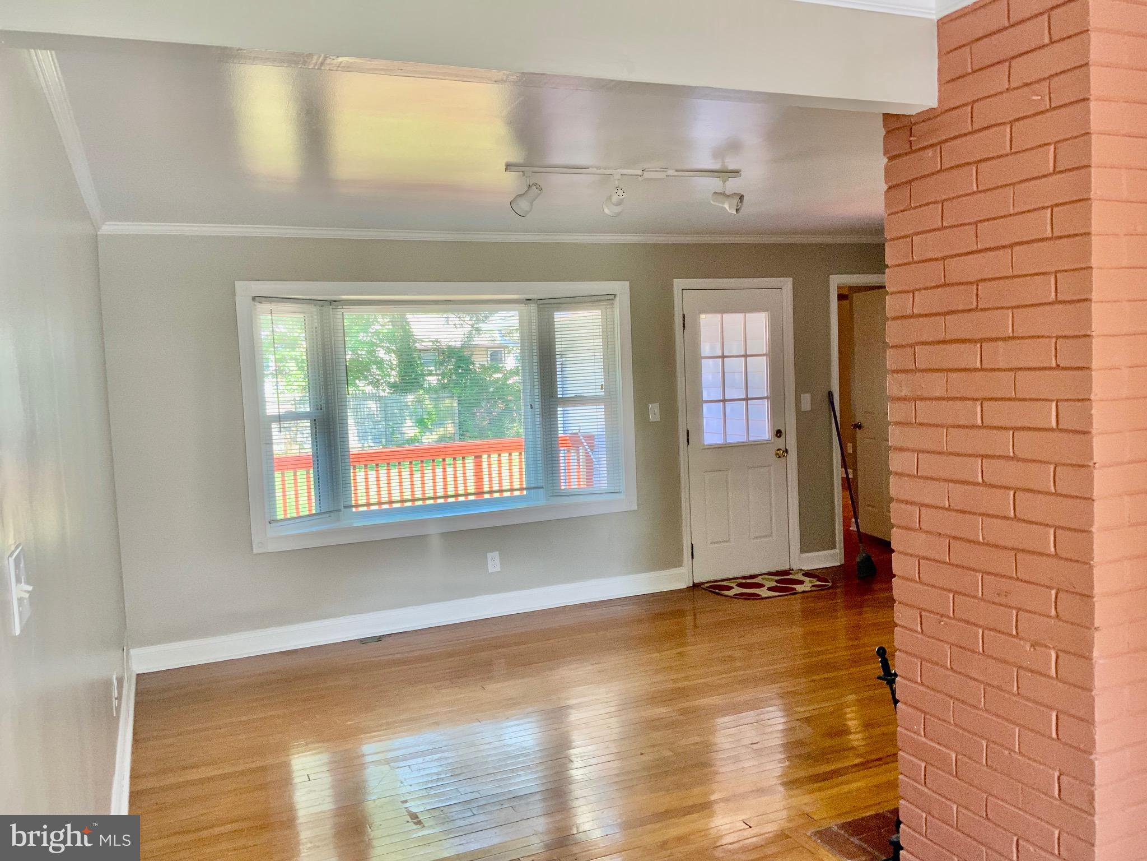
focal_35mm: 29
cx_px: 574
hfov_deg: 61.7
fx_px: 961
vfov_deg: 48.2
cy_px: 430
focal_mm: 3
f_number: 1.8
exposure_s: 1/60
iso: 40
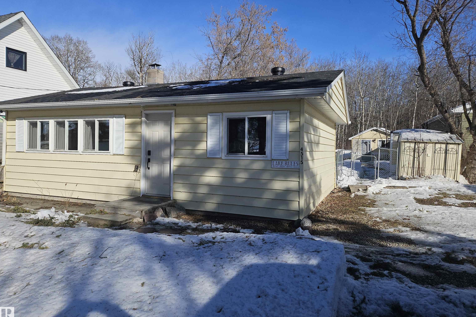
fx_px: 317
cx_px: 237
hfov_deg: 73.7
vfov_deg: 53.1
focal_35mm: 24
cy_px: 149
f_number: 1.8
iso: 25
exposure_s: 1/2760
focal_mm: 5.4
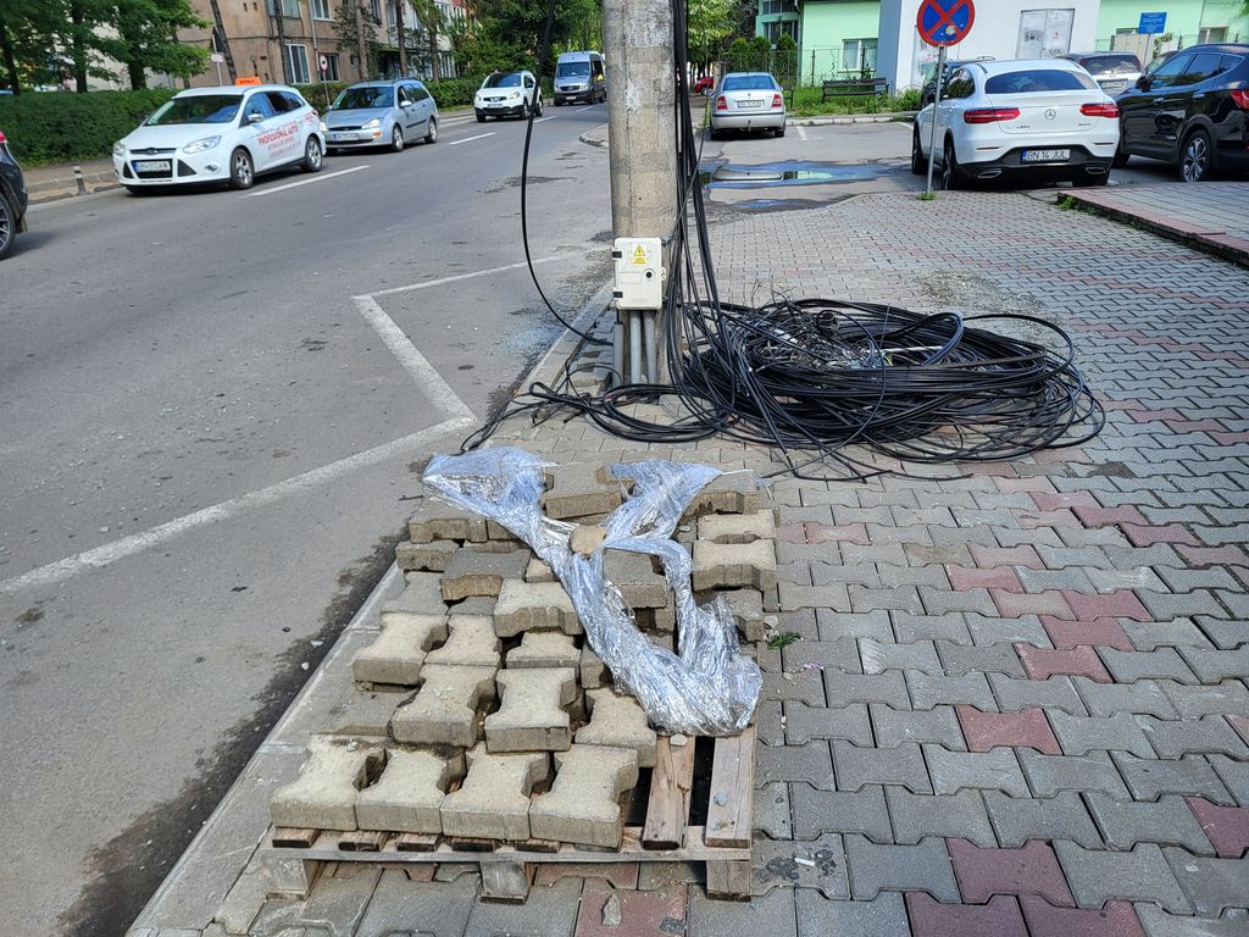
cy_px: 468
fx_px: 938
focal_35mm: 26
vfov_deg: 53.1
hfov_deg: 67.3
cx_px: 624
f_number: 1.8
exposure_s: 1/697
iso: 40
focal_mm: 5.4
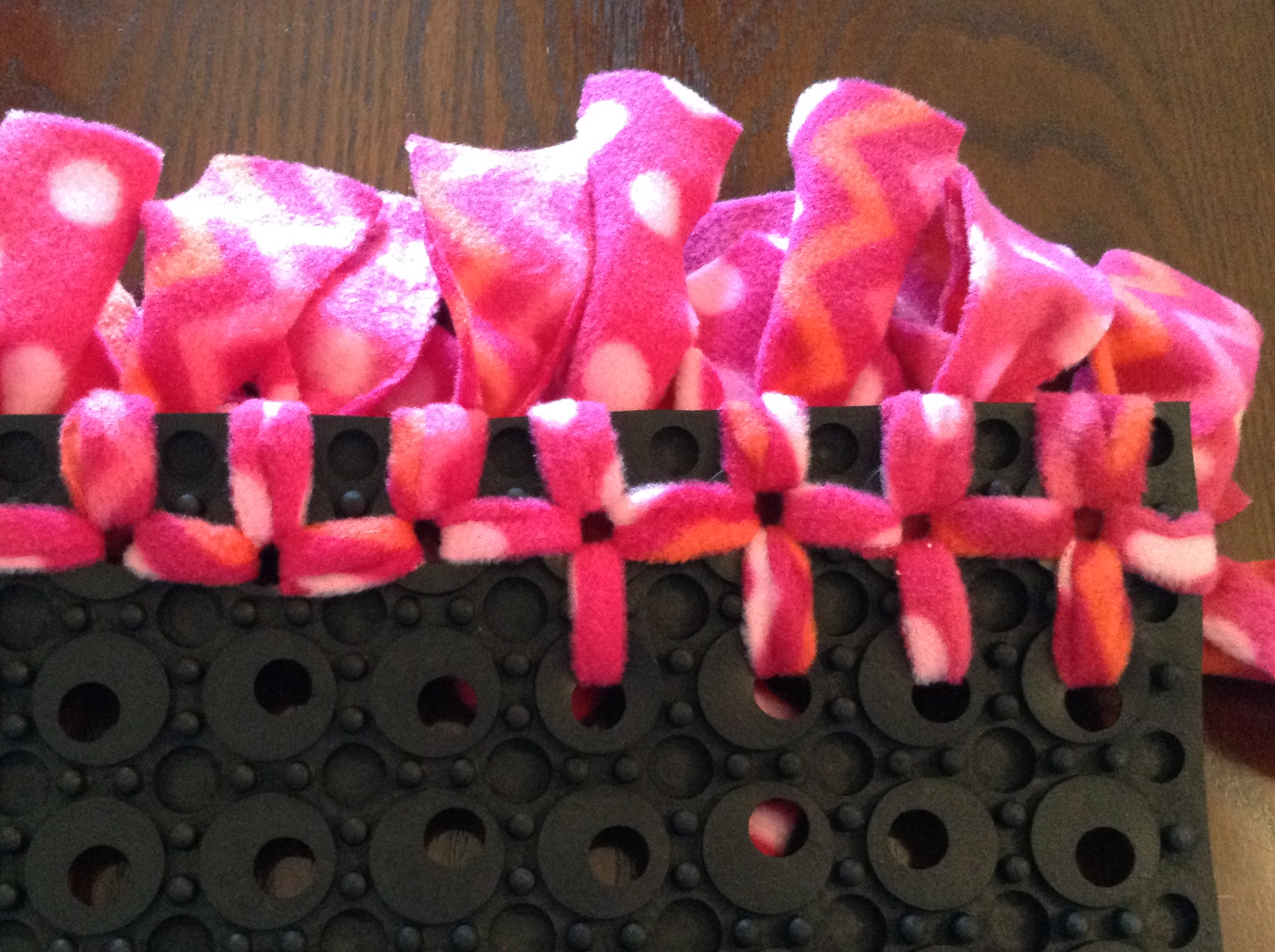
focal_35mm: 42
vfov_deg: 34.2
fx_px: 1545
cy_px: 553
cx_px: 557
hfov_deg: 44.8
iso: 250
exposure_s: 1/15
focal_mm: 3.3
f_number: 2.4
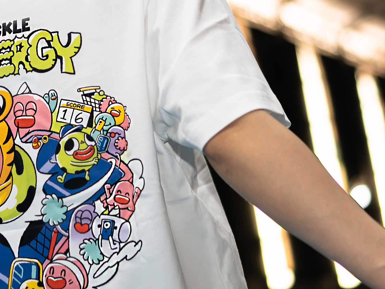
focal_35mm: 127
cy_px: 31
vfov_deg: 11.6
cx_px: 54
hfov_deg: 15.4
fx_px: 1412
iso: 100
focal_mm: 35
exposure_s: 1/160
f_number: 1.4
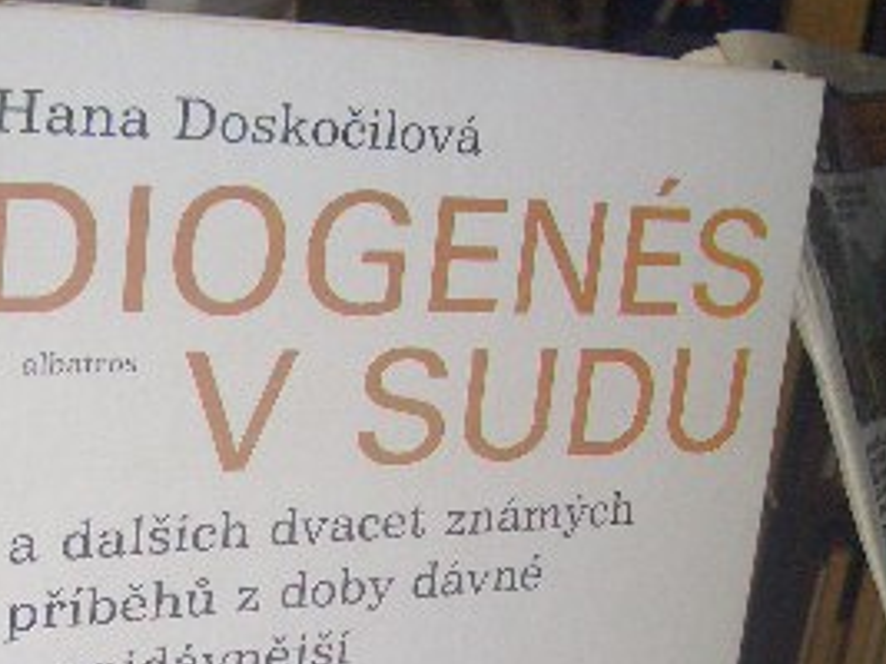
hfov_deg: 23.3
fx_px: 2149
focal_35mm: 84
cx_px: 398
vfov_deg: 17.1
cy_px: 697
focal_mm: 5.8
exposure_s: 1/60
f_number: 2.6
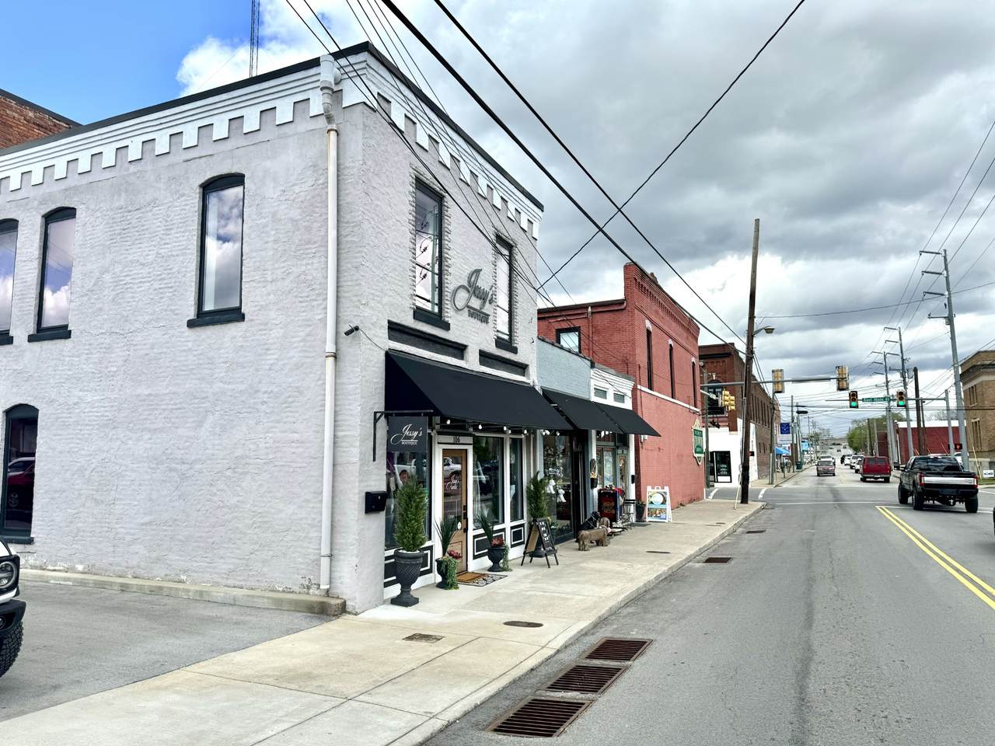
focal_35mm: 24
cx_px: 498
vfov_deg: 56.8
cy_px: 373
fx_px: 690
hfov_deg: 71.6
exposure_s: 1/3597
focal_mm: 6.86
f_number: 1.78
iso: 80
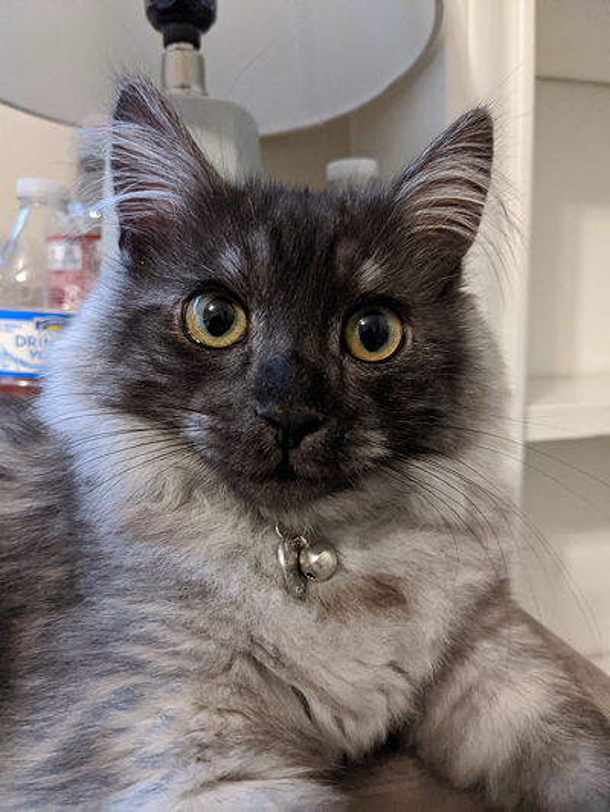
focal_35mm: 27
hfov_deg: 51.4
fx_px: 634
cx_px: 305
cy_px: 406
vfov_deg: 65.3
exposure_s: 1/60
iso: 1022
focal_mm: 4.38
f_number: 1.73
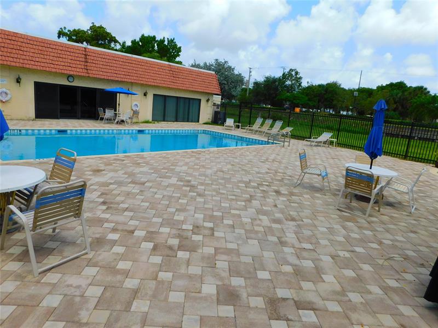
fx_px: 291
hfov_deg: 73.9
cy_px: 164
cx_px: 219
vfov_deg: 58.9
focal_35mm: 23
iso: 125
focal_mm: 4
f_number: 6
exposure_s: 1/500
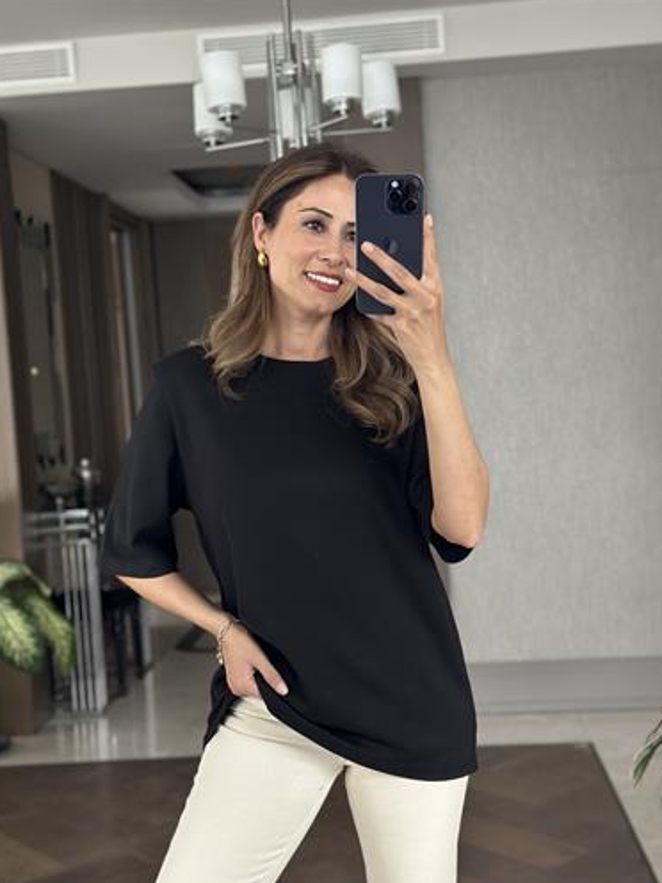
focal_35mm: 49
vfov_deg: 38.9
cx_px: 329
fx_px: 1249
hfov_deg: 29.7
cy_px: 443
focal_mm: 6.86
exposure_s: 1/47
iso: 400
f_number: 1.78
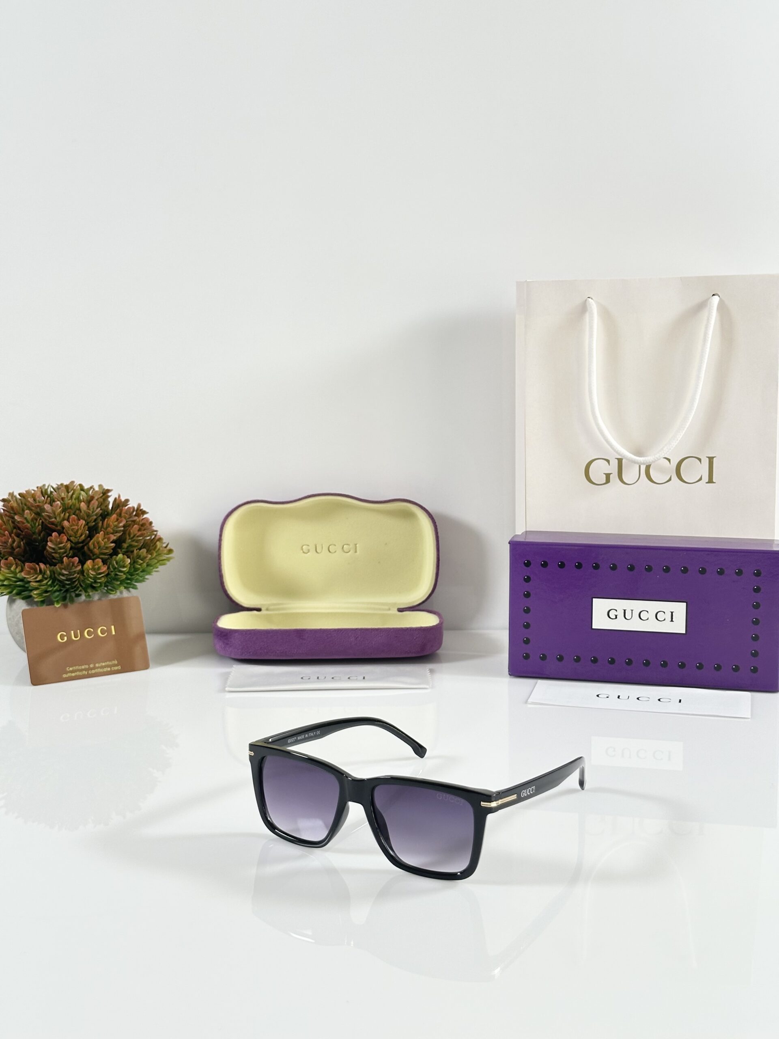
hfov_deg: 30.3
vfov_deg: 39.7
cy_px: 520
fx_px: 1440
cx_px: 390
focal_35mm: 48
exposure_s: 1/100
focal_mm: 6.86
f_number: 1.78
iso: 100
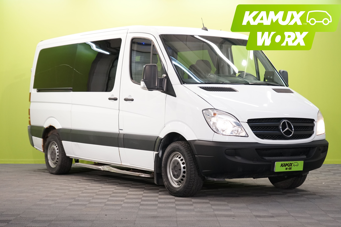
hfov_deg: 27.3
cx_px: 178
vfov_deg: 18.4
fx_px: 701
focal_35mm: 74
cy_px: 111
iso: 2000
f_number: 5.6
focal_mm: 70
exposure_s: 1/125
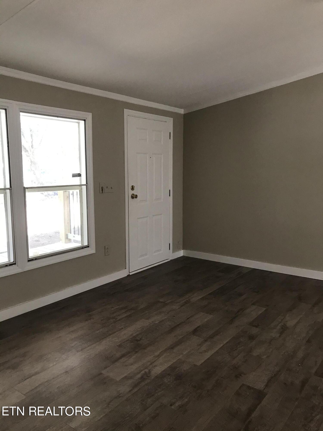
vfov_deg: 63.4
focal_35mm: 28
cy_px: 216
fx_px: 348
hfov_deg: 49.7
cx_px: 162
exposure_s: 1/24
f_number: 1.8
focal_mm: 3.99
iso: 32
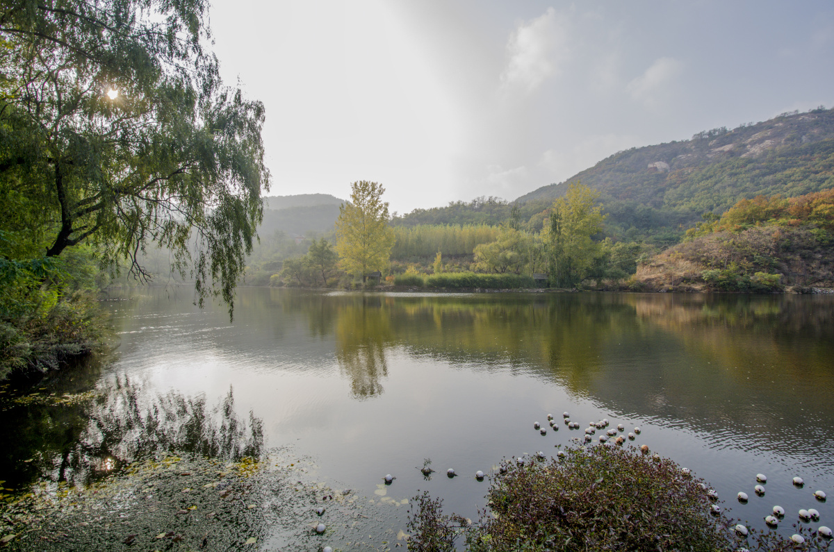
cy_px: 276
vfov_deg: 77.1
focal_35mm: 15
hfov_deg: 100.5
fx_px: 347
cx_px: 417
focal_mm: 10
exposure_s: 1/125
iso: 200
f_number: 8
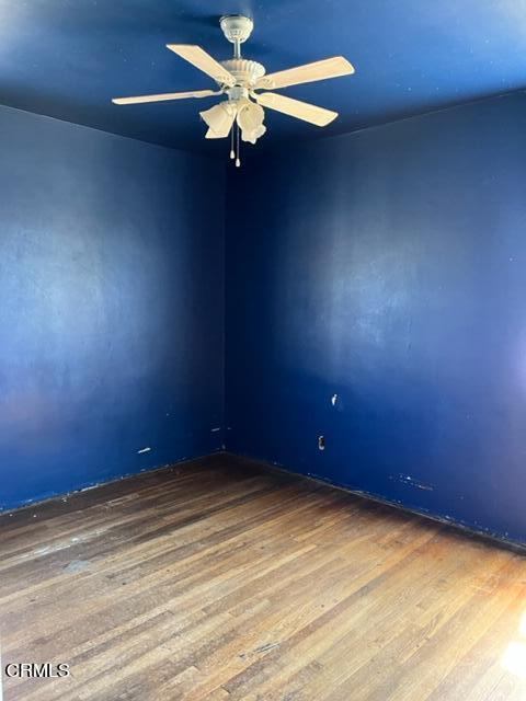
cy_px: 350
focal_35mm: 26
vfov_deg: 67.3
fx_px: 527
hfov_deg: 53.1
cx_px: 263
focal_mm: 5.1
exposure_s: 1/57
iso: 500
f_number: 1.6
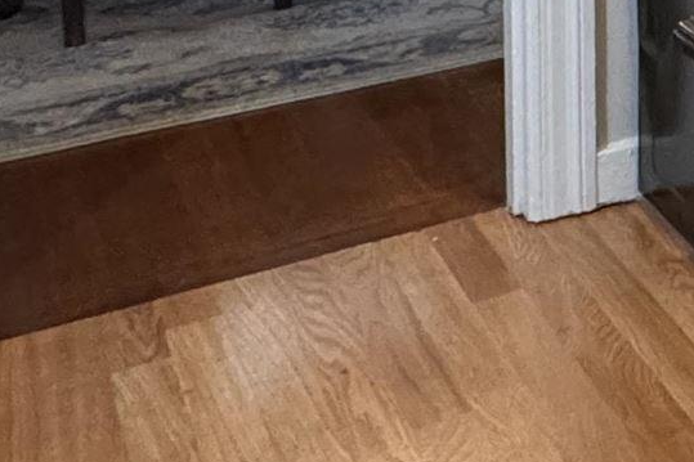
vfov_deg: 14.1
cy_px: -426
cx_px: 1478
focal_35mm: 83
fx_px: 1599
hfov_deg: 16.6
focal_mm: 2.22
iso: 400
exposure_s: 1/60
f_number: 2.2
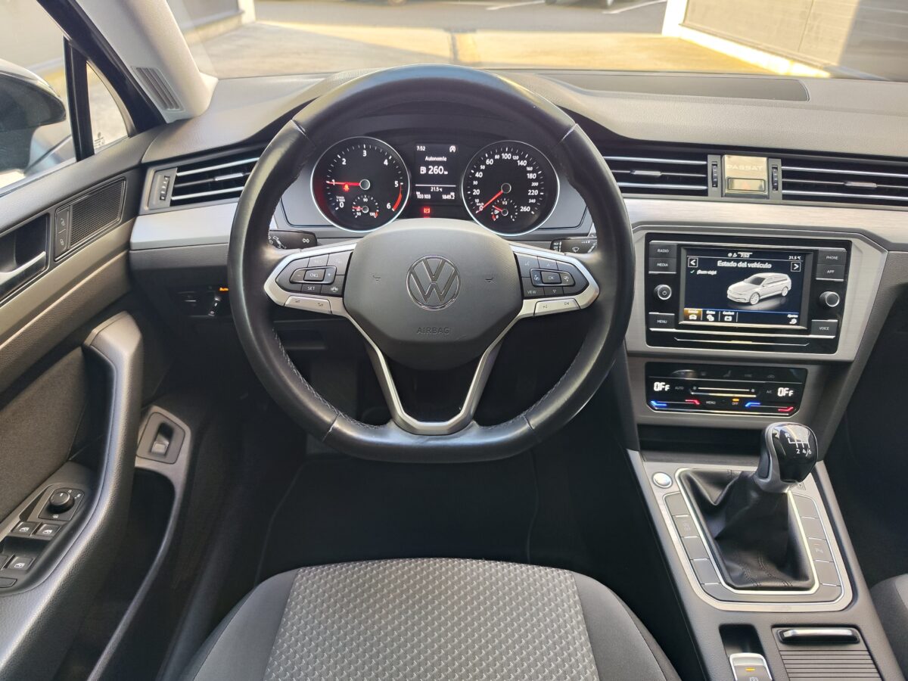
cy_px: 340
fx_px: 603
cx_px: 454
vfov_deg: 58.9
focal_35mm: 23
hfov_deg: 73.9
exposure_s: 1/66.2
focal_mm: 7.01
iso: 334
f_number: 1.69
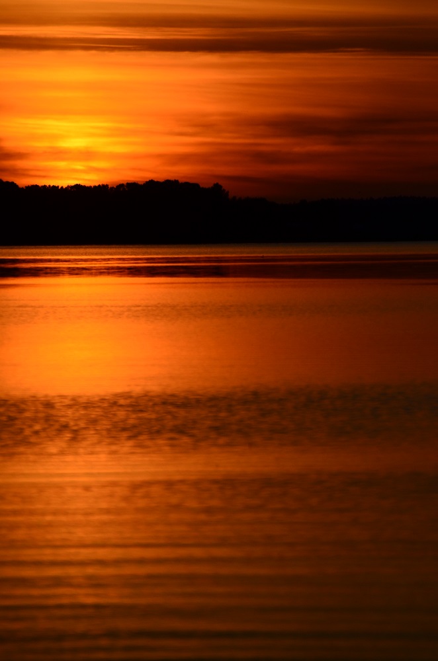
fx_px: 6602
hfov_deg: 3.8
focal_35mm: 360
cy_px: 330
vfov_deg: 5.7
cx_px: 219
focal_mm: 240
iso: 250
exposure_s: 1/8000
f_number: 5.3
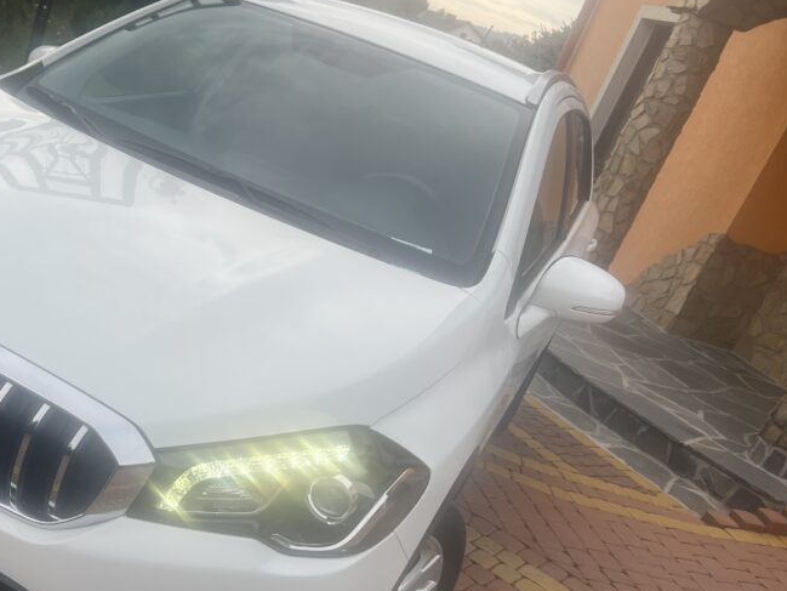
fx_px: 932
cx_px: 203
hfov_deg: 44.3
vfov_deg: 34.9
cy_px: 376
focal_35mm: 41
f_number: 1.5
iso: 50
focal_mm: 5.7
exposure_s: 1/840
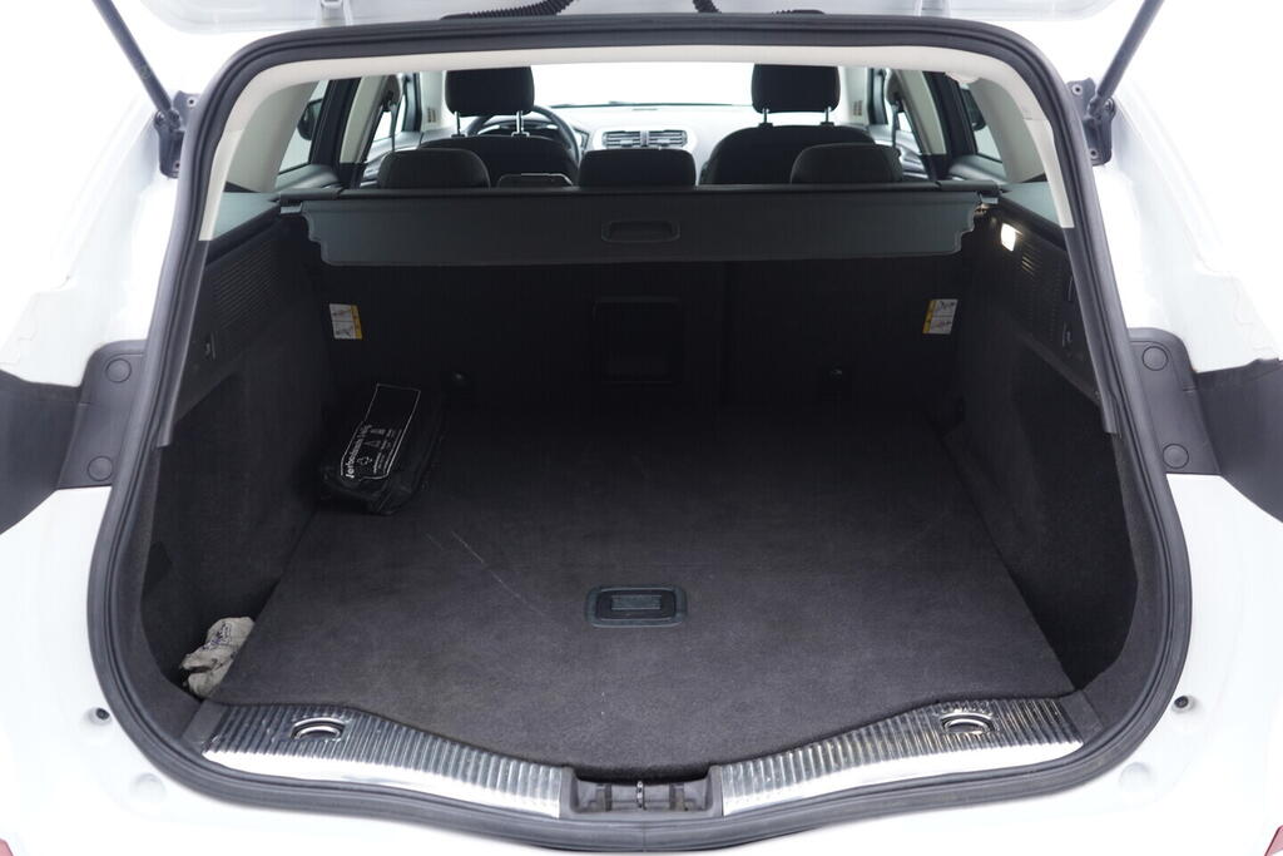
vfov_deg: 36.9
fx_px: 1283
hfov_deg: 53.1
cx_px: 642
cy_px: 428
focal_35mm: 36
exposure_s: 1/40
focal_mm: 24
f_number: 2.8
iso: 400
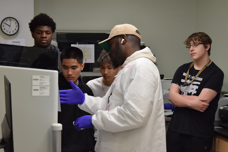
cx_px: 114
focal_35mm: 82
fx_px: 523
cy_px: 76
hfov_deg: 24.6
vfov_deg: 16.6
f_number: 8
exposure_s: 1/50
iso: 1600
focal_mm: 55
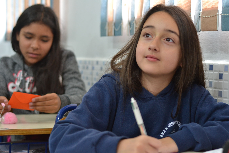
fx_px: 477
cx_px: 114
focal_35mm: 75
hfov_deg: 27.0
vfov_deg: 18.2
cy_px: 76
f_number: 2.5
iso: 800
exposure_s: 1/125
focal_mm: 50
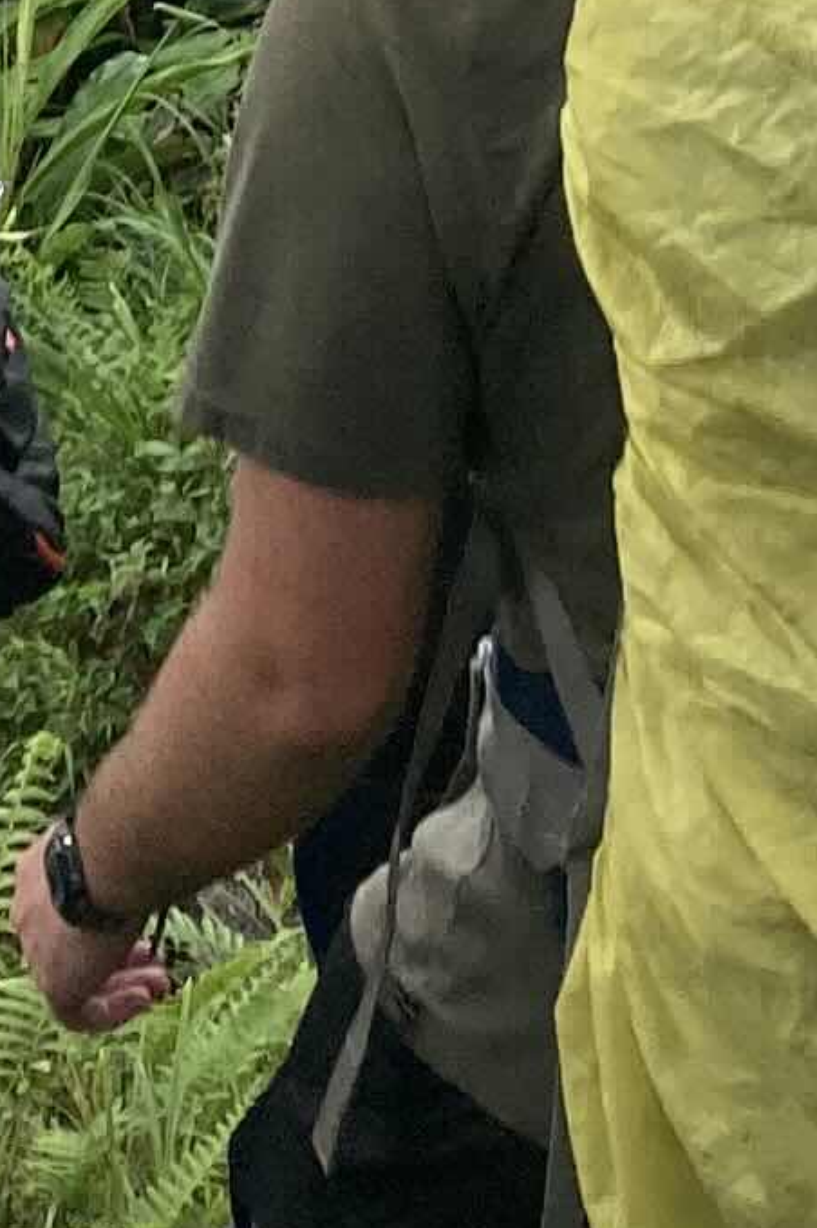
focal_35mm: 173
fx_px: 5895
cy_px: -1700
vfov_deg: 10.3
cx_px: 660
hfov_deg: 7.9
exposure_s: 1/453
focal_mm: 3.99
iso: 20
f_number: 1.8
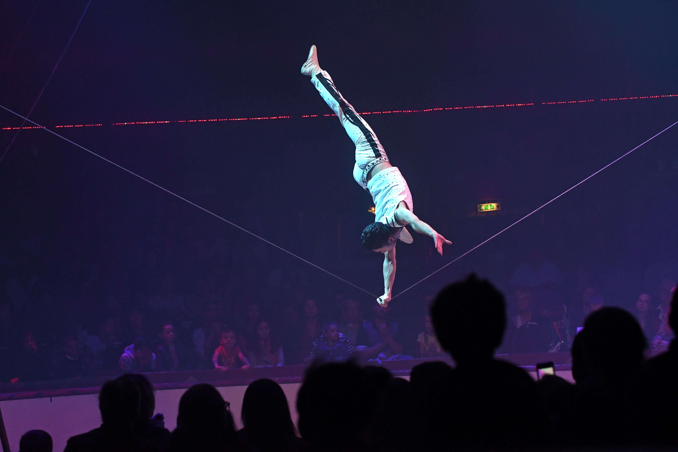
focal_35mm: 135
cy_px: 226
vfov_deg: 10.2
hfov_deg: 15.2
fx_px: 2542
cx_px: 339
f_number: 5.6
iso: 2000
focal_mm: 90
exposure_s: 1/320
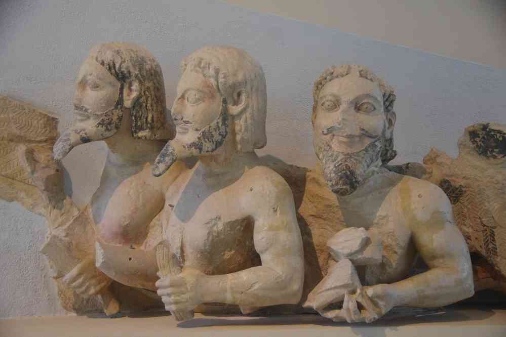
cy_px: 168
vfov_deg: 27.5
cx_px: 253
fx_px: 689
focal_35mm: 49
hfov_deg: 40.3
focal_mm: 32.5
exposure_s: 1/40
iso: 3200
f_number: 4
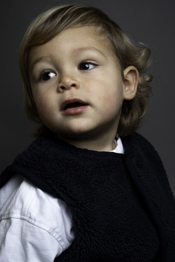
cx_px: 88
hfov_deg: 27.0
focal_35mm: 50
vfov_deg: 39.6
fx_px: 365
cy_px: 131
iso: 320
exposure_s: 1/100
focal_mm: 50
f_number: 18
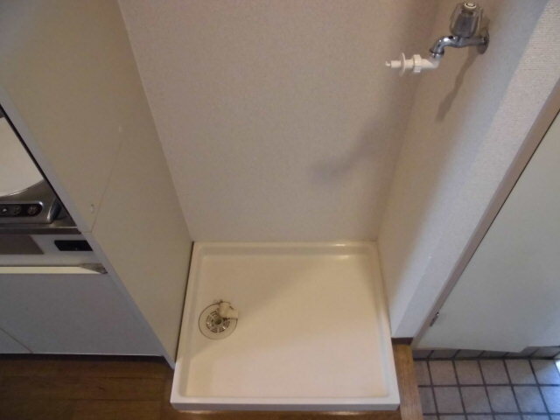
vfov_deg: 53.1
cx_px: 280
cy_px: 210
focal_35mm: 26
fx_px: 421
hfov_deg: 67.3
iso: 800
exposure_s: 1/40
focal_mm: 4.6
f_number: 3.5
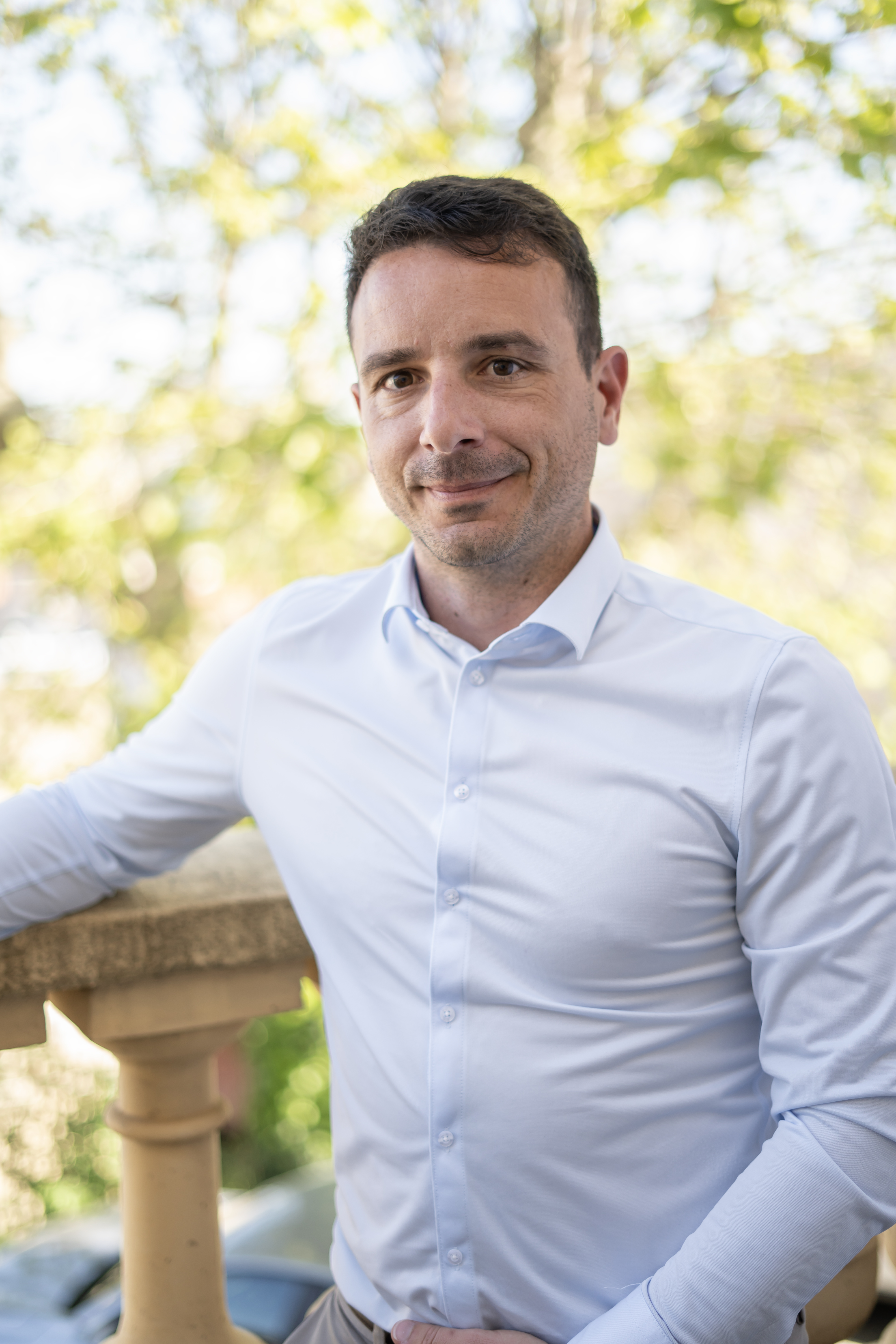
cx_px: 448
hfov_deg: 27.0
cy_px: 672
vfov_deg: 39.6
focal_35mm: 50
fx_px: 1867
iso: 200
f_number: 1.8
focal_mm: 50
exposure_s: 1/640
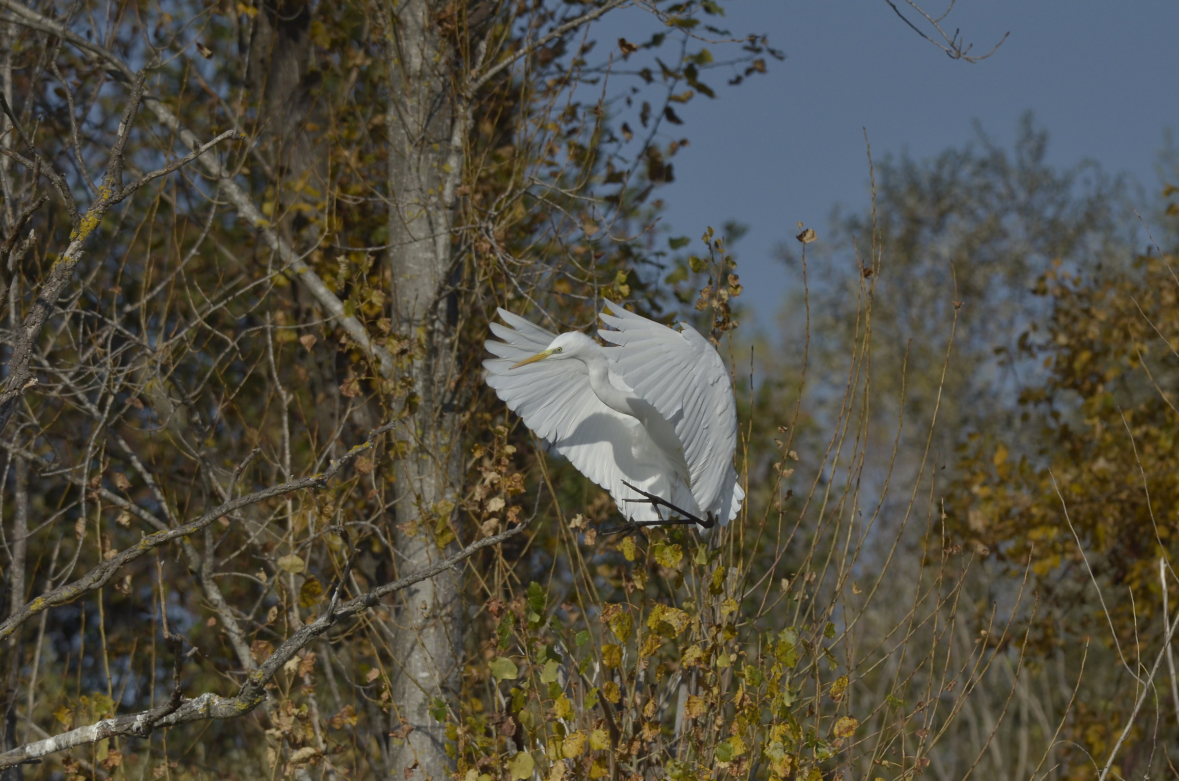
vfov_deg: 2.2
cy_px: 390
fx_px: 20591
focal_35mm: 630
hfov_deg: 3.3
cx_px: 590
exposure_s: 1/5000
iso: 400
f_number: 8
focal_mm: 420
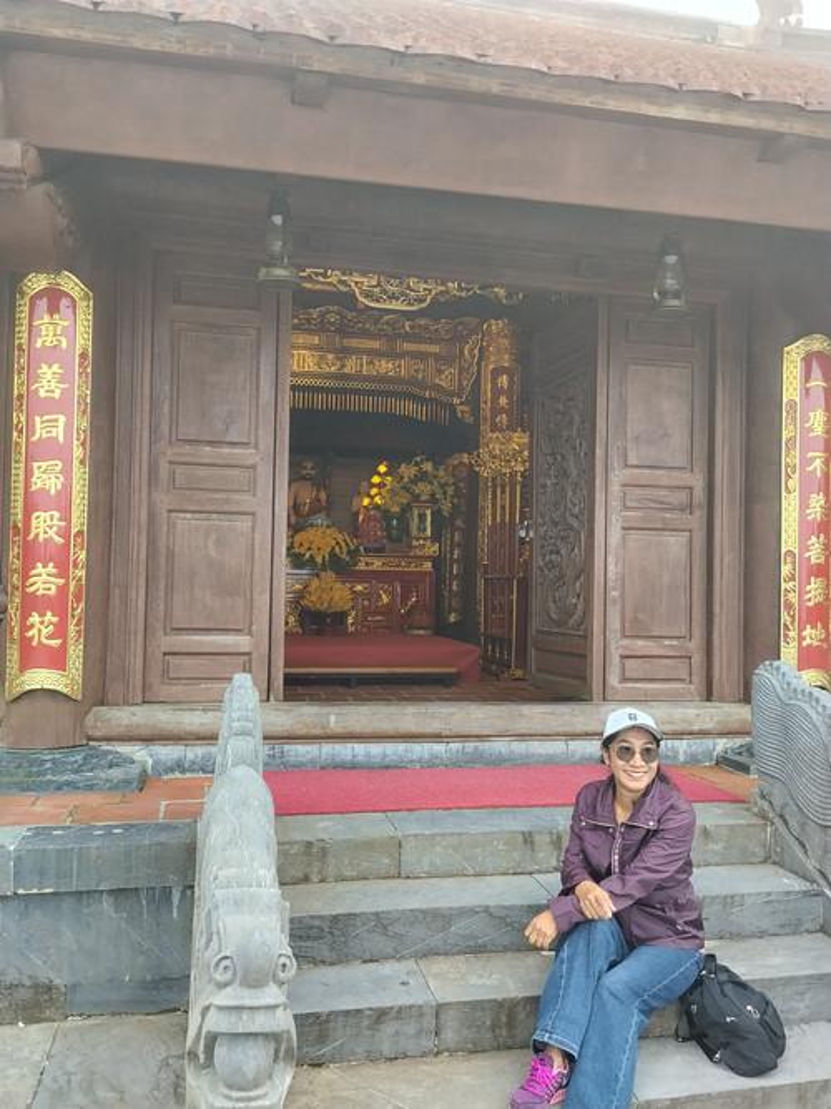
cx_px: 416
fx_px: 929
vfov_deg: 61.7
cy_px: 554
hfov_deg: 48.2
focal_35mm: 29
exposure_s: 1/157
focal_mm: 4.22
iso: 50
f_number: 1.8
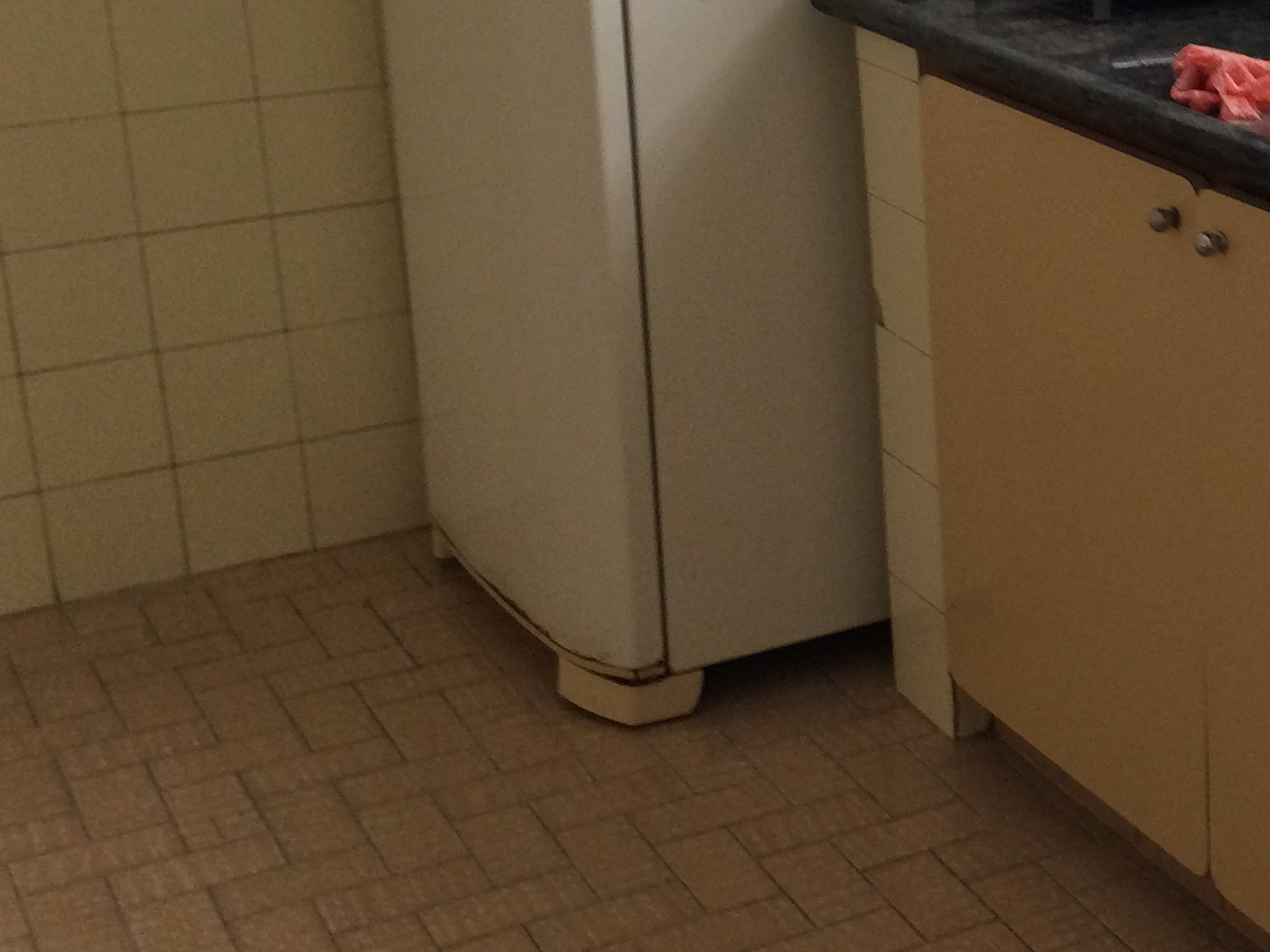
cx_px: 1325
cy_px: 270
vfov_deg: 22.1
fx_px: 2422
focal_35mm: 66
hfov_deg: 27.4
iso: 160
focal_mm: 4.15
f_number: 2.2
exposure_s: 1/30
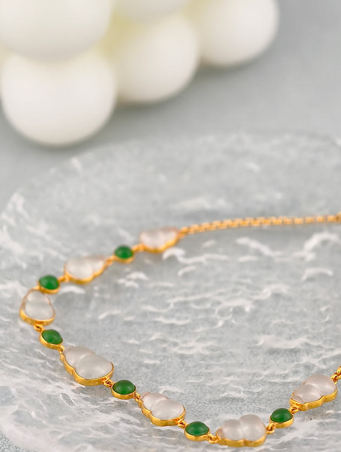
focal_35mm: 143
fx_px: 1873
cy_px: 251
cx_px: 160
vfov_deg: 13.8
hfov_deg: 10.4
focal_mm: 22.48
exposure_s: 1/161
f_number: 2.67
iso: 125
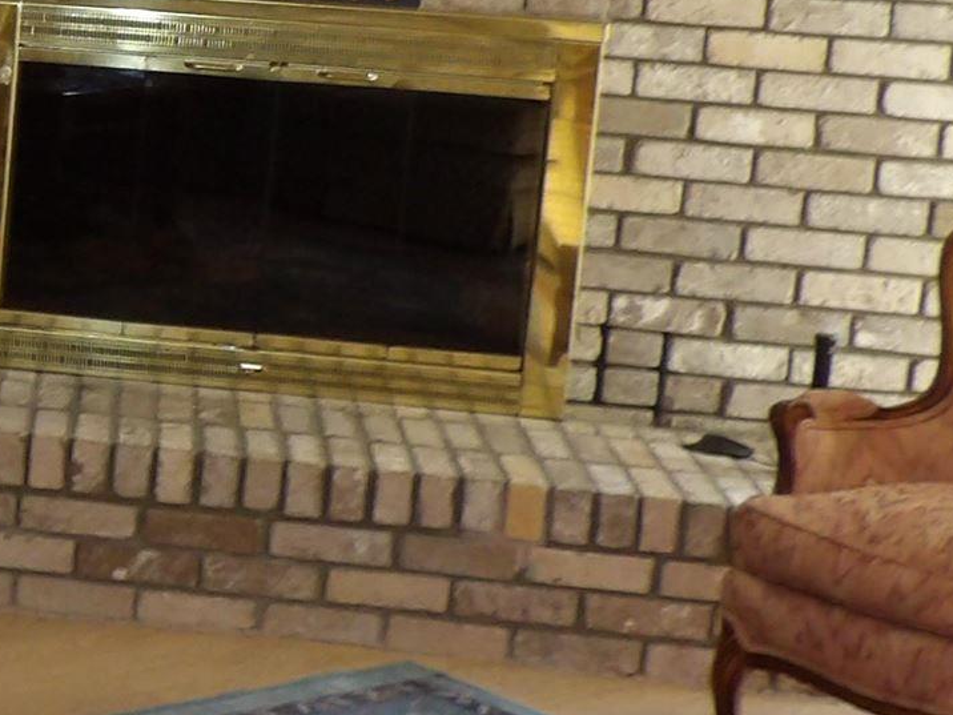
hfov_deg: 17.2
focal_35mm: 103
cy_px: 182
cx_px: -488
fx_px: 2836
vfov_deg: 14.3
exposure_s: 1/32
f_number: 3.2
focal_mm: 4.3
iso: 200
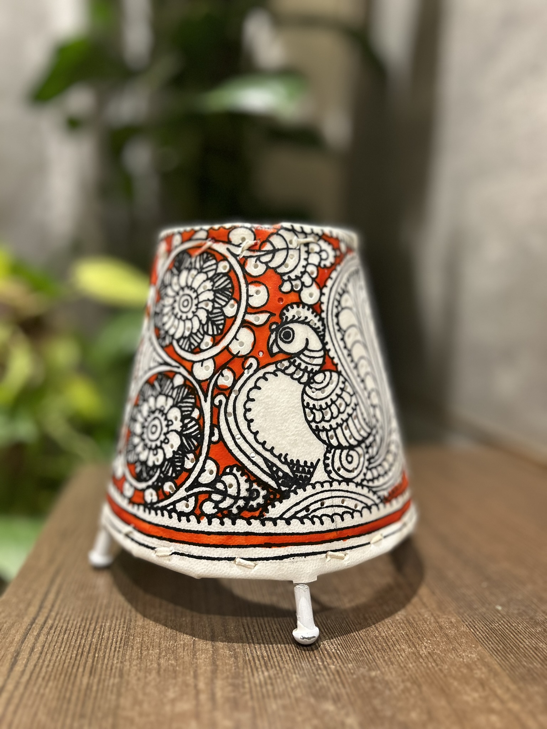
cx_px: 274
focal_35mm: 26
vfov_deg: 67.3
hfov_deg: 53.1
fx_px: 548
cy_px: 364
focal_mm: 5.7
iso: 200
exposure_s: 1/50
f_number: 1.5
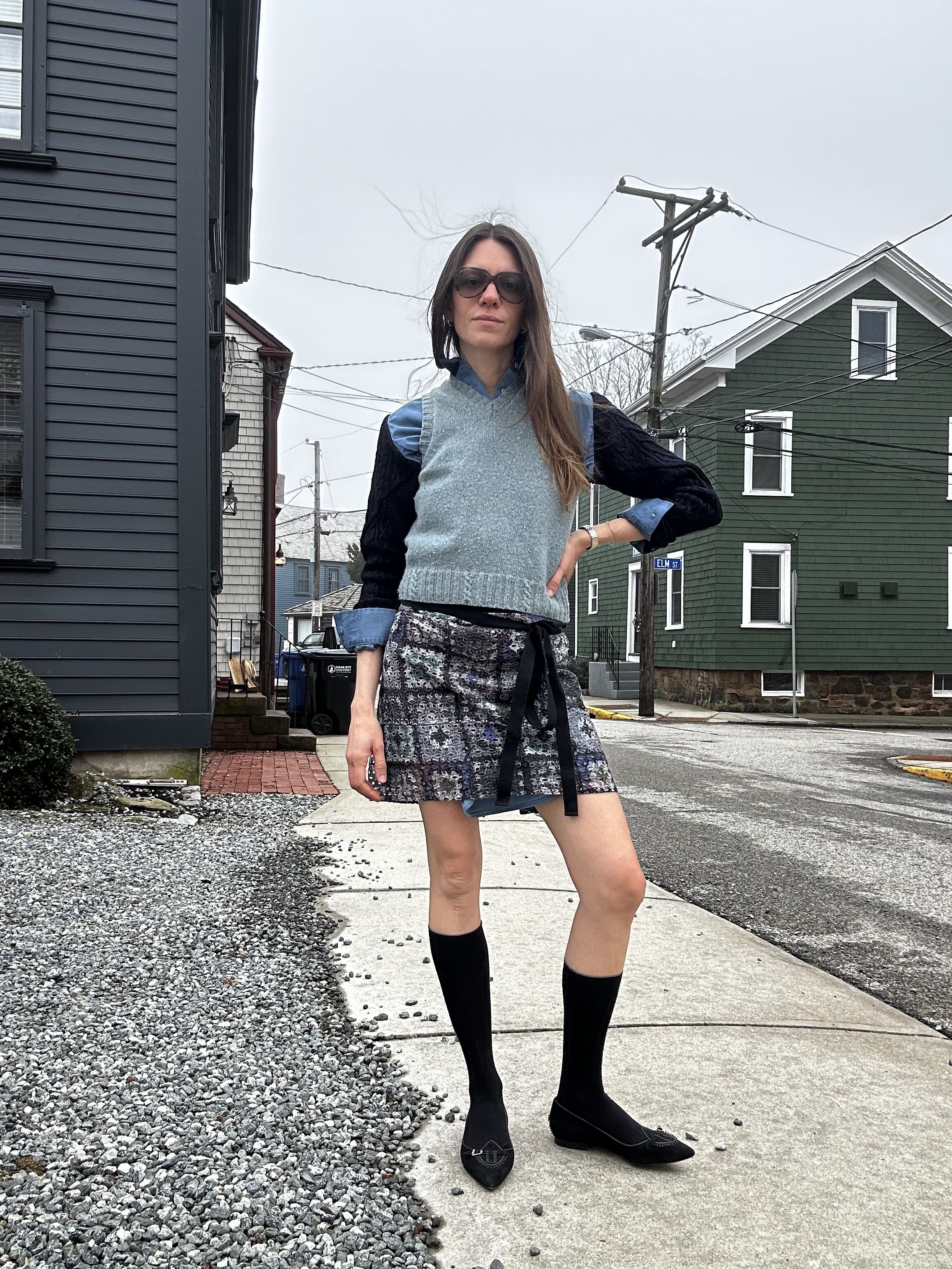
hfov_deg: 46.8
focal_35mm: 30
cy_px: 634
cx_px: 476
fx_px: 1100
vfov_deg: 60.0
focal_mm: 2.69
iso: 25
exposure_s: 1/244
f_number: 1.9
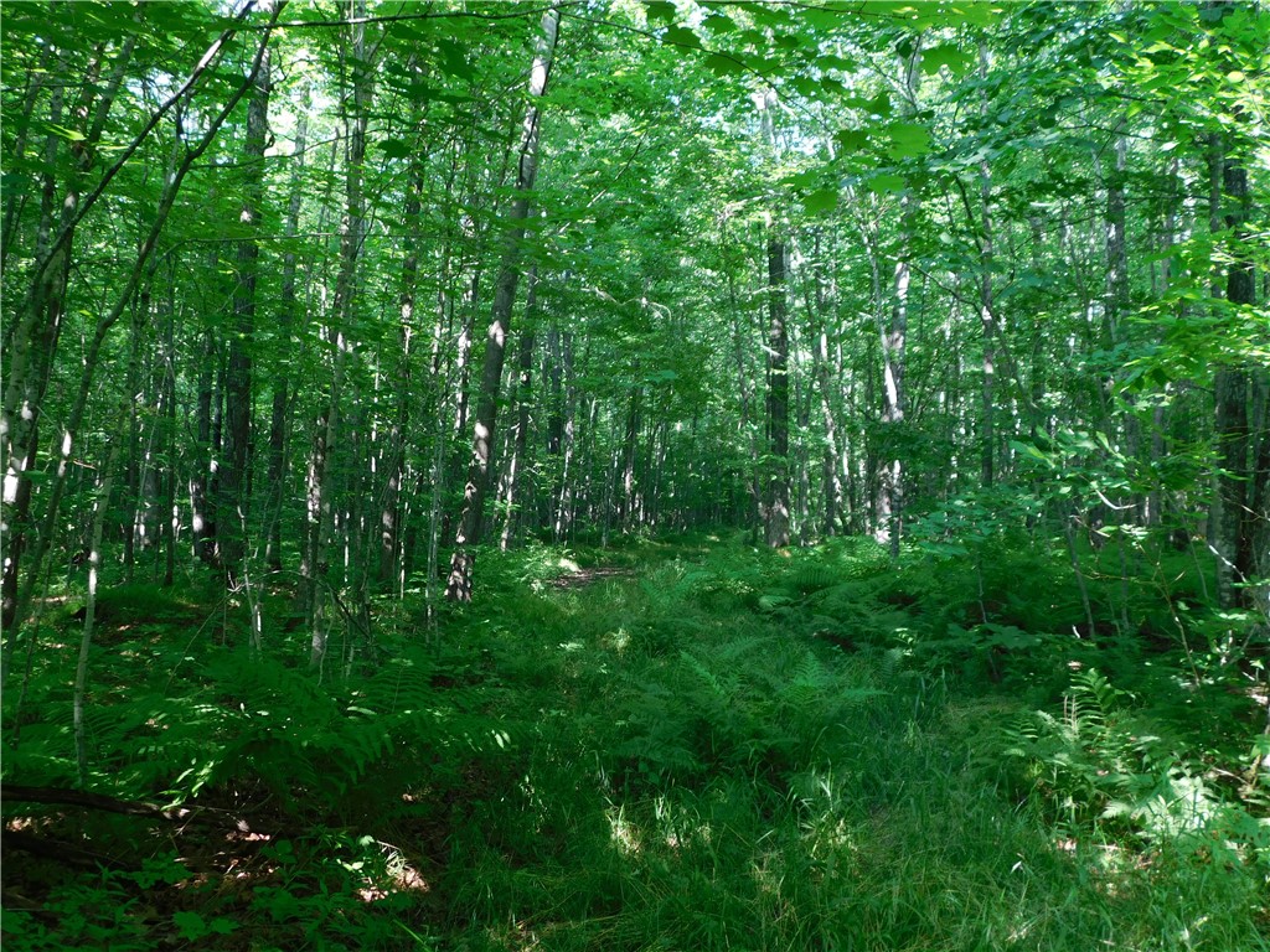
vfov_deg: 46.8
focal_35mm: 30
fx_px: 1101
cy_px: 476
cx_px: 635
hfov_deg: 60.0
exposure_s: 1/40
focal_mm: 5.3
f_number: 3.2
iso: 125
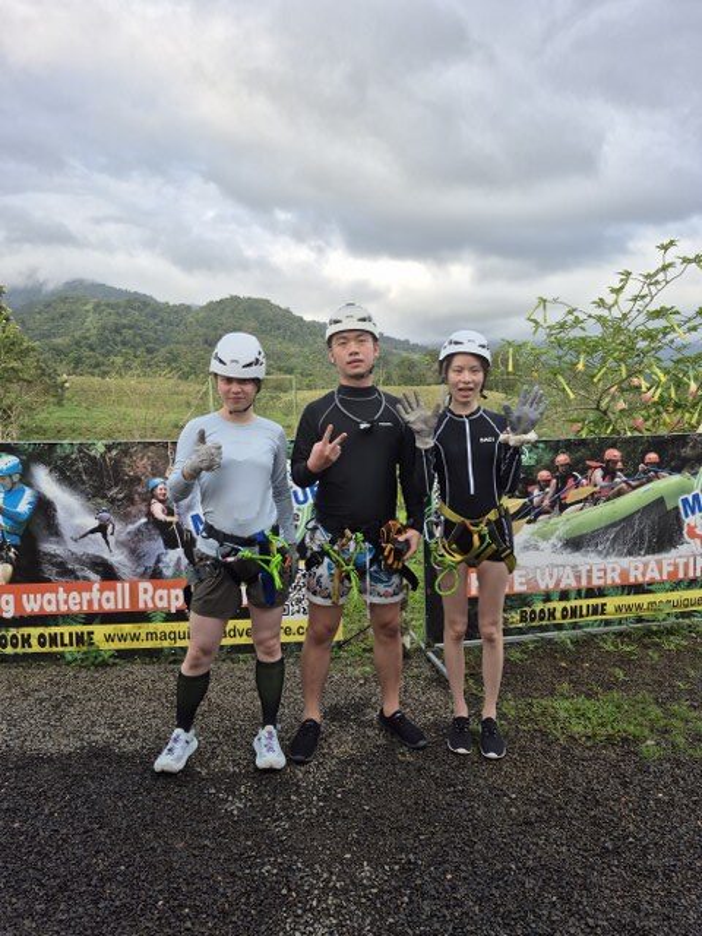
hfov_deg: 58.9
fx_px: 622
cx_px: 351
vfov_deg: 73.9
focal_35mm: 23
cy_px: 468
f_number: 1.8
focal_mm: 5.4
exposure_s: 1/498
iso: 25
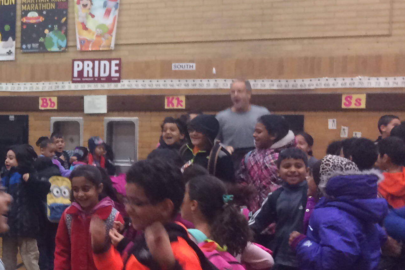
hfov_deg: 23.5
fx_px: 866
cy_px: 176
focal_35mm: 77
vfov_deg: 17.7
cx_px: -108
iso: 100
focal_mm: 4.15
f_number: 2.2
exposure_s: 1/30
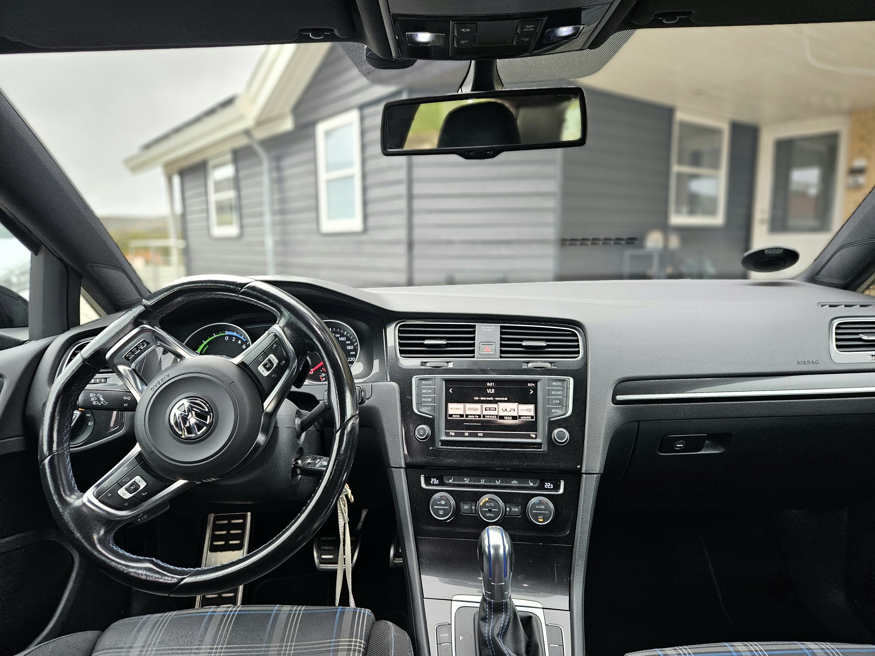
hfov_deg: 73.9
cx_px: 438
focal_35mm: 23
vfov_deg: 58.9
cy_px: 328
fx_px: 581
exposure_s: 1/200
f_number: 1.8
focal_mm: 5.4
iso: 320
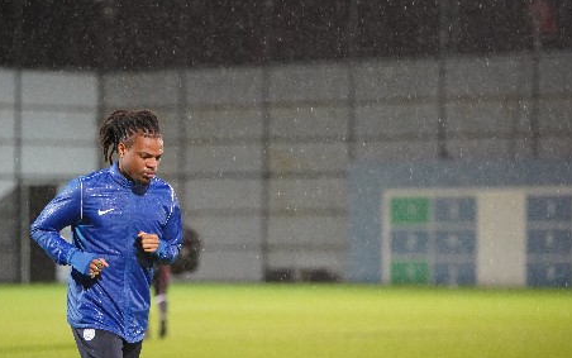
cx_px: 173
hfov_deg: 9.0
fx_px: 3650
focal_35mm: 234
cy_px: 269
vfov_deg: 5.6
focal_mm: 155
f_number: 2.8
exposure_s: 1/500
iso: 6400
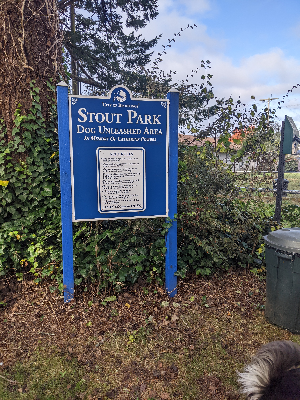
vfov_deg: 65.3
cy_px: 200
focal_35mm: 27
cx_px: 150
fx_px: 312
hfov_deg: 51.4
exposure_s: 1/1235
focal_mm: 4.44
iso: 55
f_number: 1.8
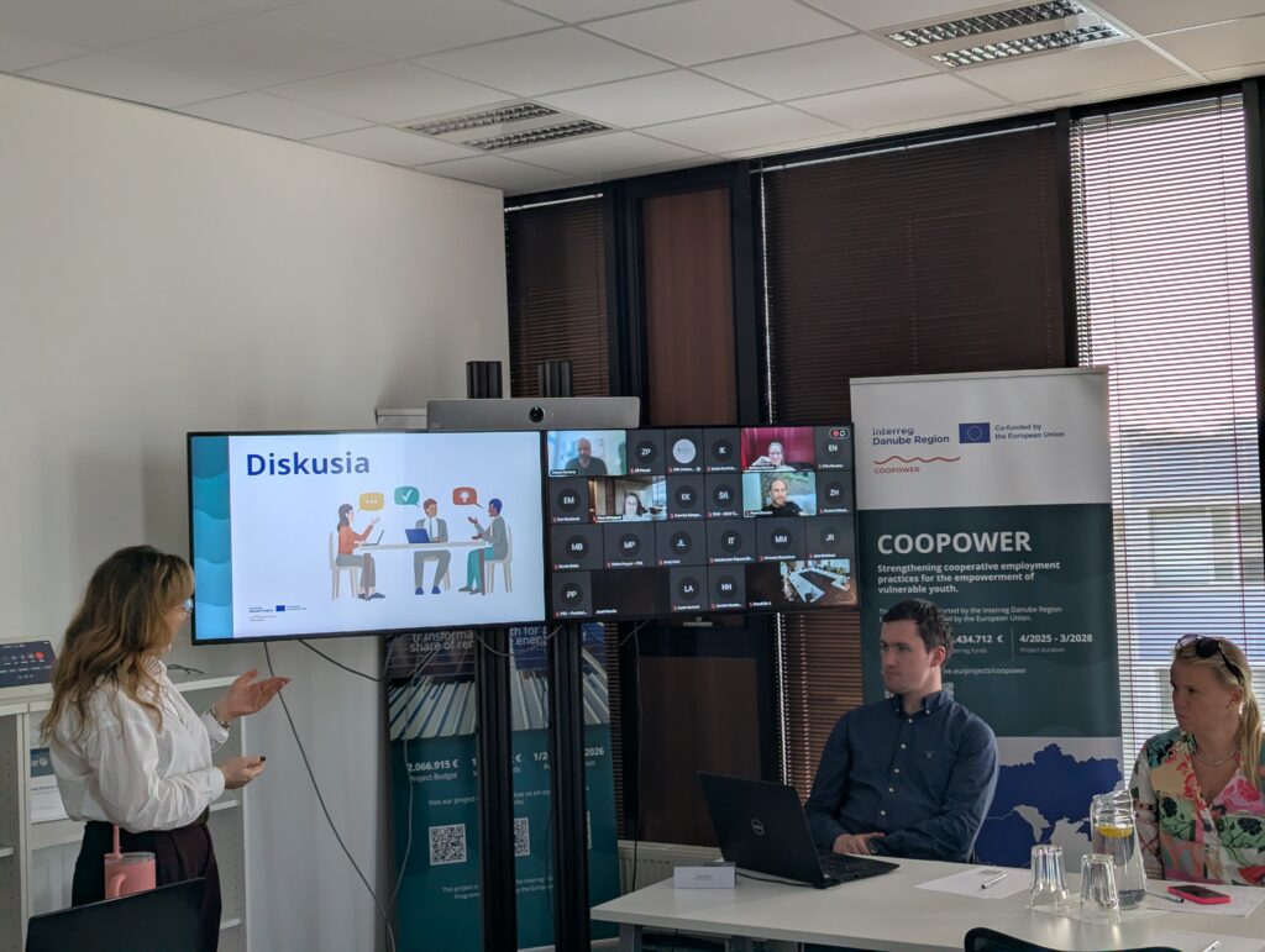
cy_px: 476
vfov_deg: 30.3
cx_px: 632
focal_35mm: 48
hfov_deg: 39.6
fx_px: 1757
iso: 60
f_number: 1.85
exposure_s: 1/180
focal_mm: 6.81
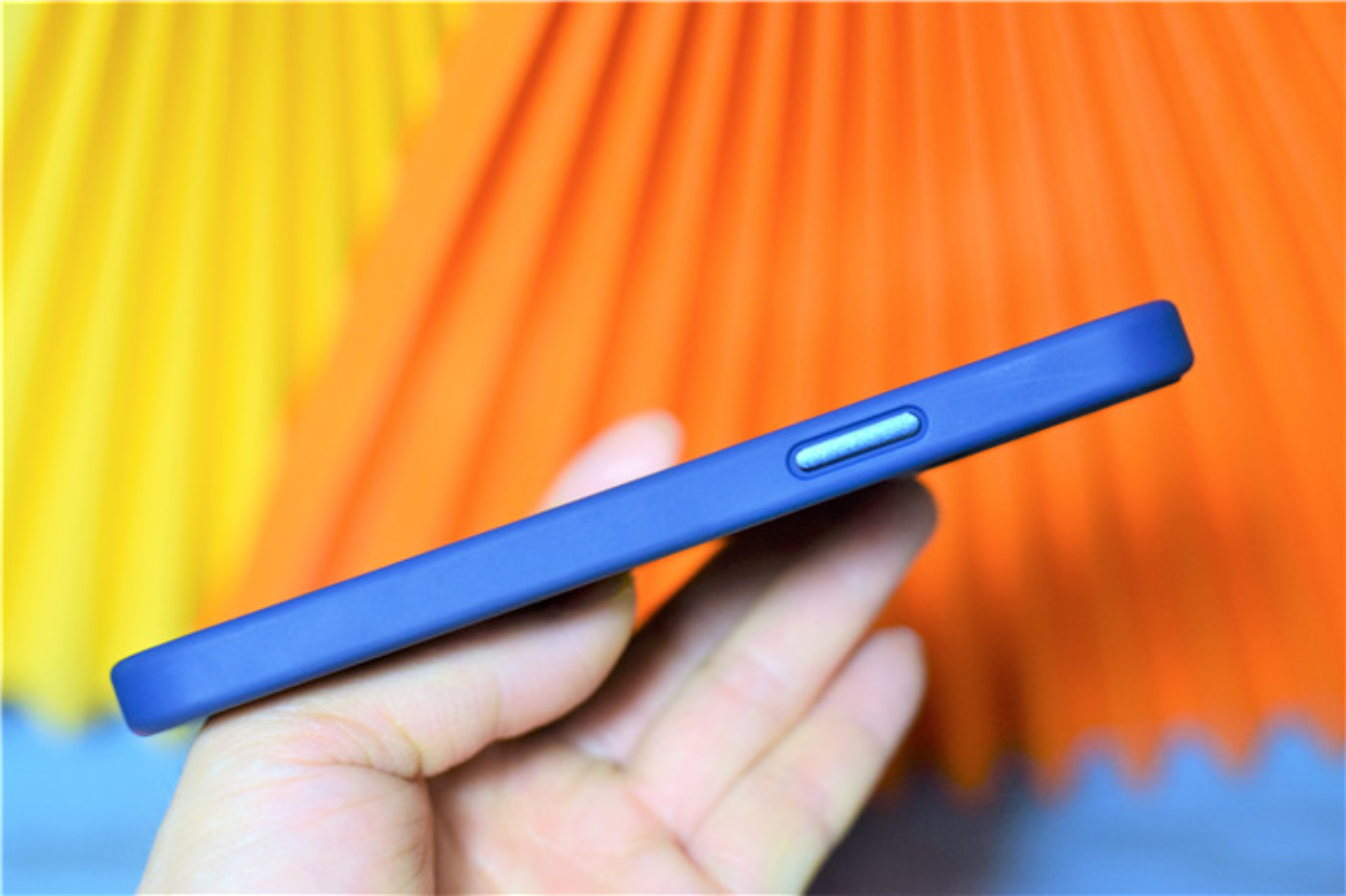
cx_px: 673
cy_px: 448
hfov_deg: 27.0
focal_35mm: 75
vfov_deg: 18.2
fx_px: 2803
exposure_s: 1/20
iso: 1600
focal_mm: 50
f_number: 2.8
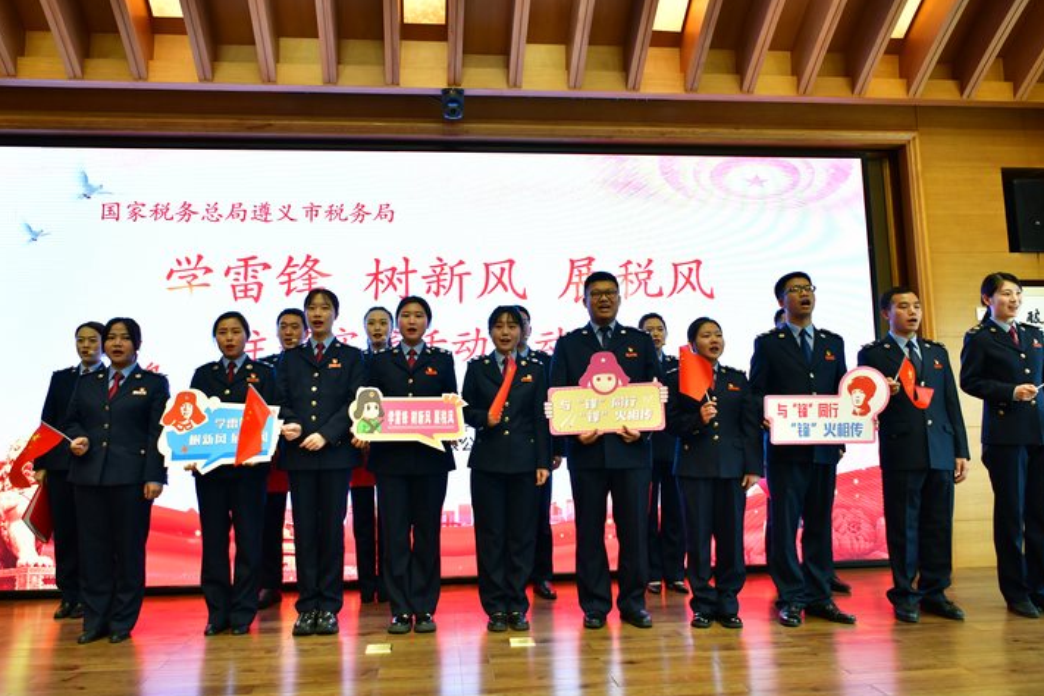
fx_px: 783
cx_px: 511
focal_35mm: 27
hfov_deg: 67.4
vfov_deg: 47.9
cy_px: 333
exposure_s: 1/160
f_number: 2.8
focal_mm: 24
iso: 1000
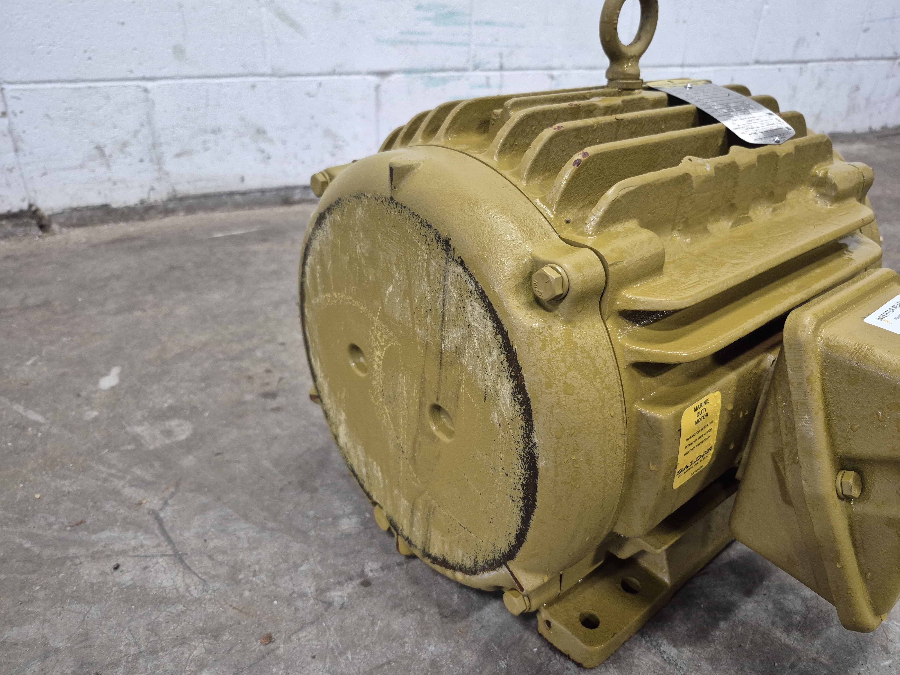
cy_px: 338
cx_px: 450
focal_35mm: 23
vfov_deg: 58.9
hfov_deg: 73.9
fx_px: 598
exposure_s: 1/120
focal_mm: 5.4
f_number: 1.8
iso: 640
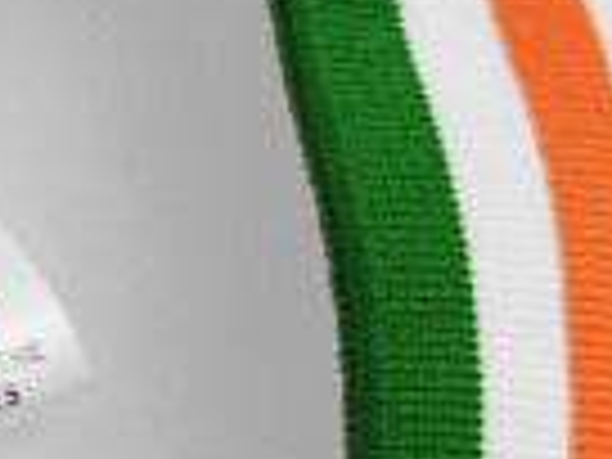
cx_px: -981
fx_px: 3660
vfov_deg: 7.2
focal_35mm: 207
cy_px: 351
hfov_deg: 8.5
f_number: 1.8
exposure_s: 1/100
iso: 125
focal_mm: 5.58
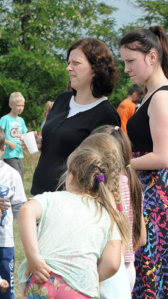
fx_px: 2262
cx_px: 61
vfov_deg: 7.5
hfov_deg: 4.3
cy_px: 147
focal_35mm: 286
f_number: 10
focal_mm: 105
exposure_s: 1/1600
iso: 800
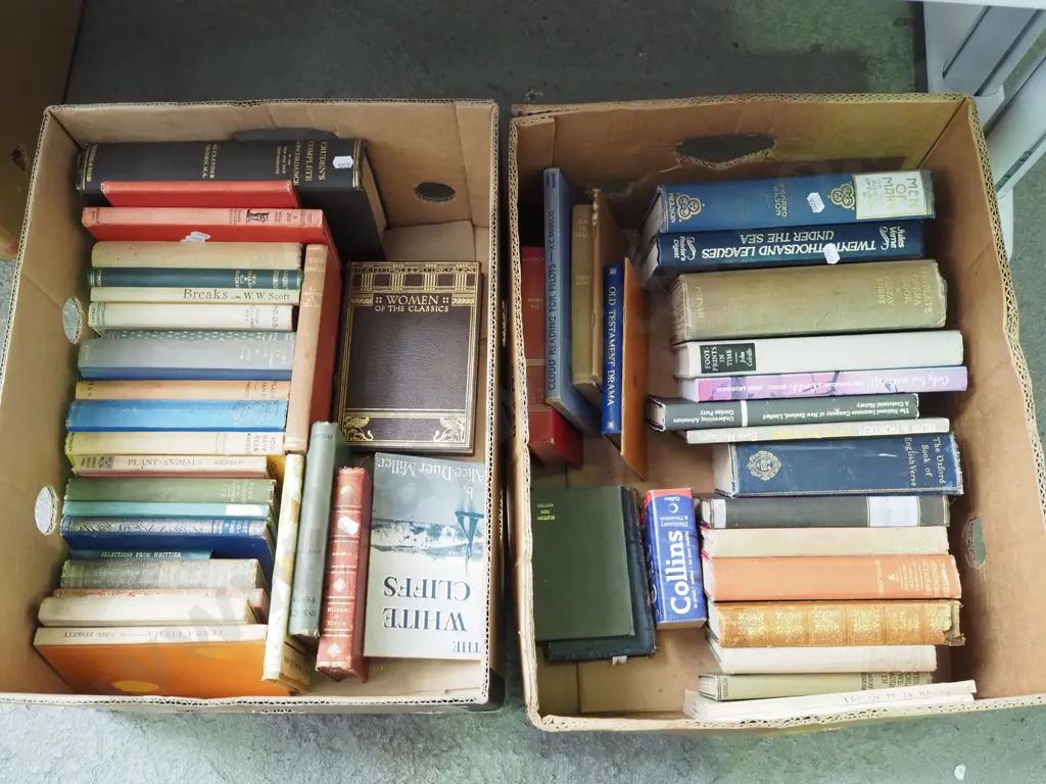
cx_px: 523
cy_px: 392
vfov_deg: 41.8
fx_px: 1027
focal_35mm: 34
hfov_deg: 54.0
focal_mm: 17
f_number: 5.6
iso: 2500
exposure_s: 1/50
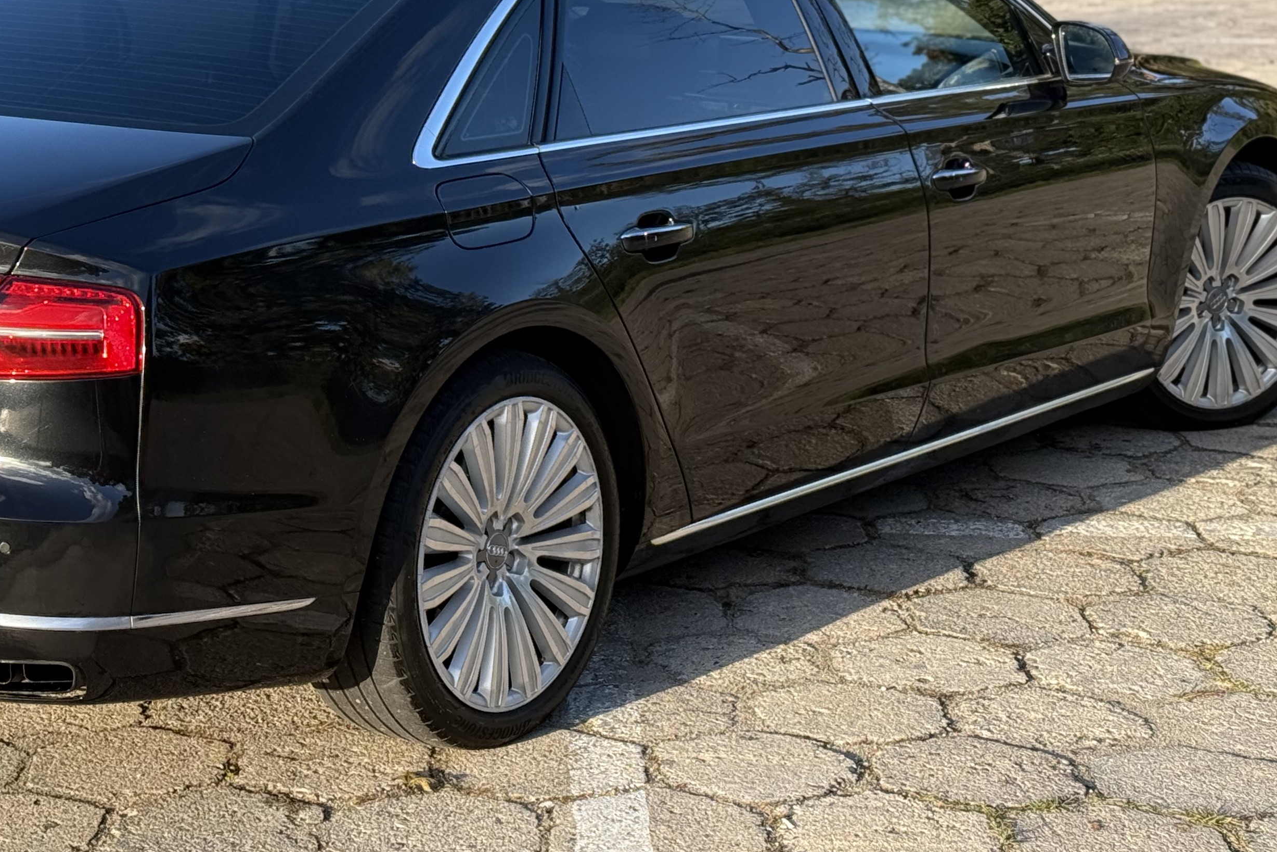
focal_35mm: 82
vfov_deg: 16.5
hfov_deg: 24.6
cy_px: 153
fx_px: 2909
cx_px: 411
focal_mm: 6.76
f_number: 1.78
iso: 100
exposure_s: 1/1167
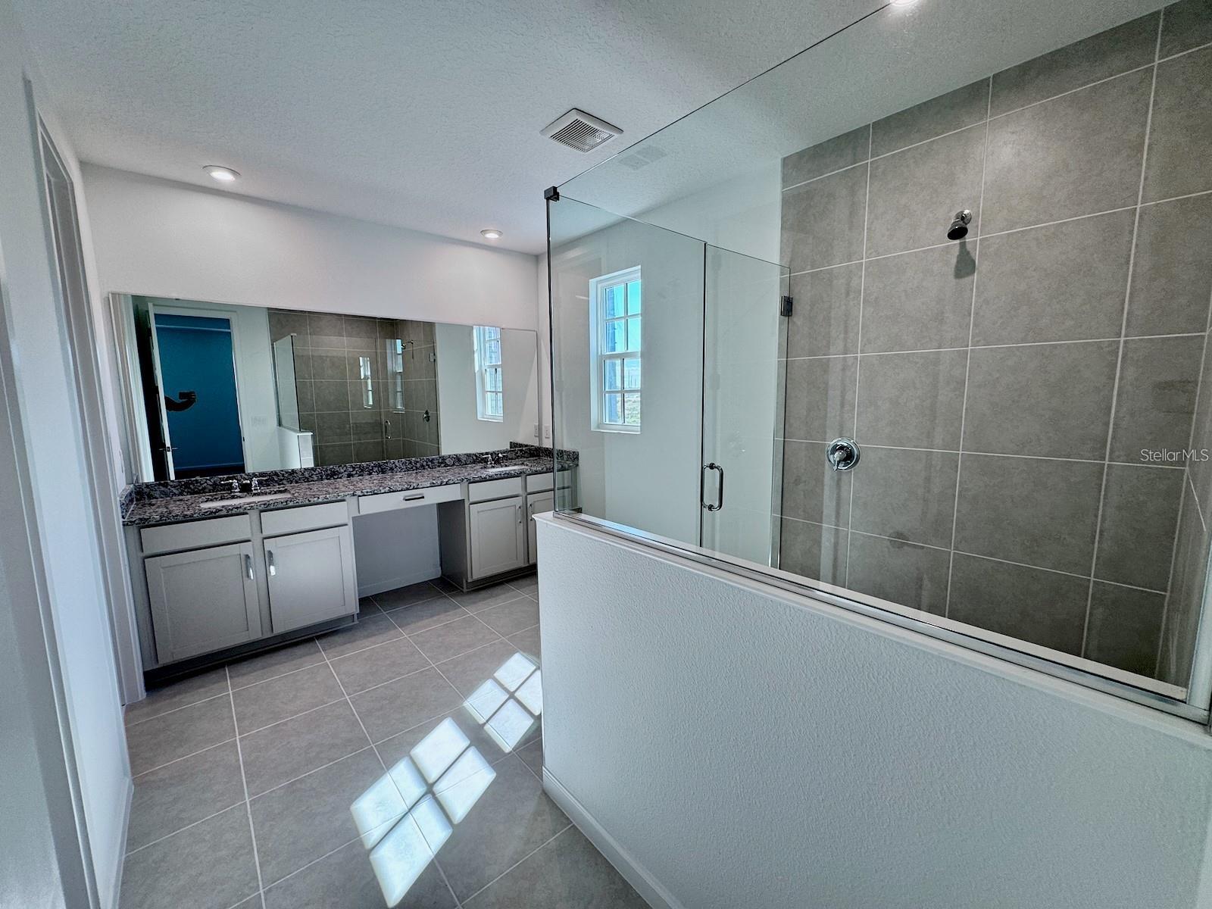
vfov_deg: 85.7
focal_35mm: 14
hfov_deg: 102.1
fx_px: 490
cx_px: 606
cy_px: 454
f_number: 2.2
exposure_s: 1/120
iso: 64
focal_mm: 2.22
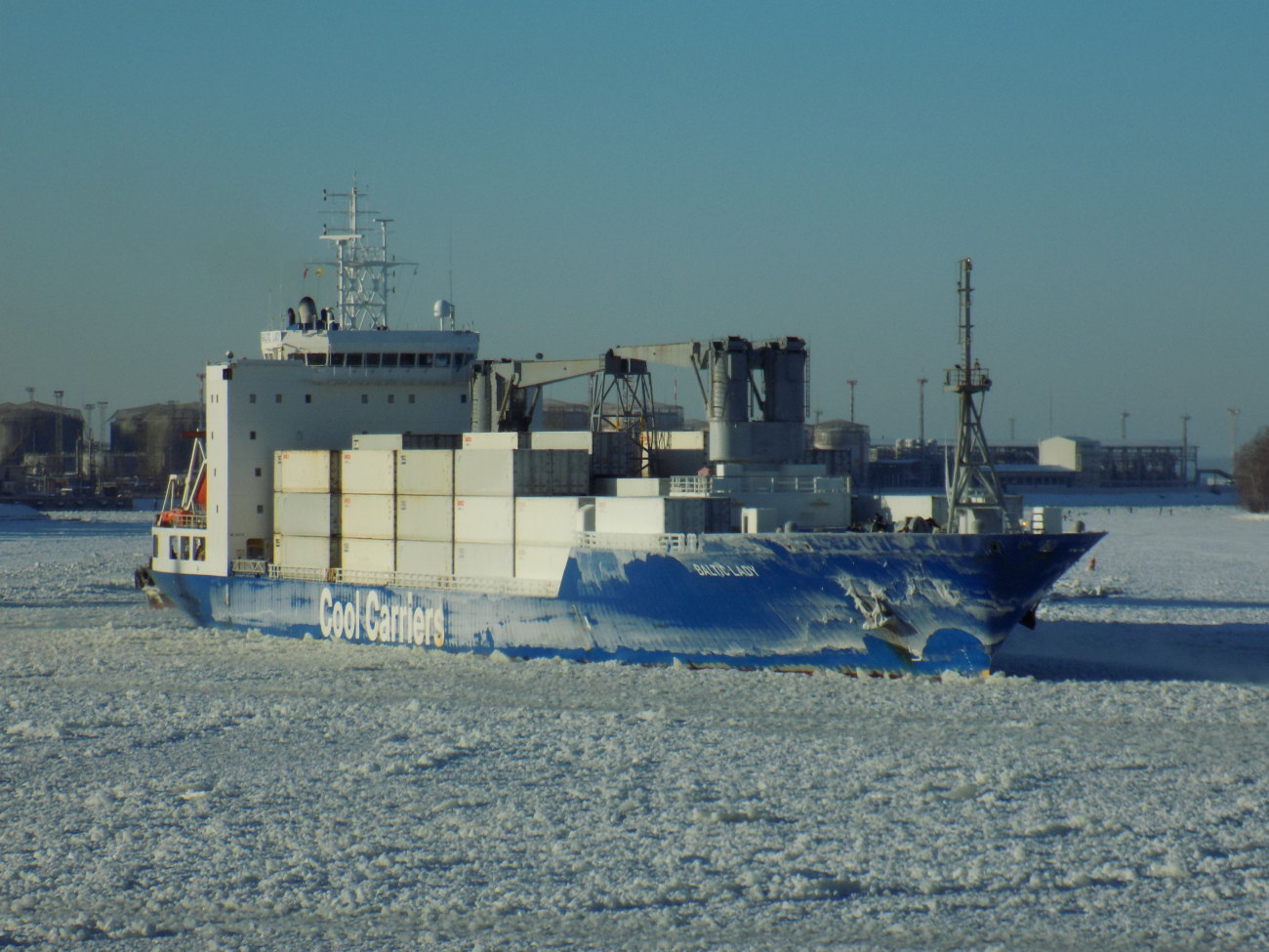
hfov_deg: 11.8
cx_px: 634
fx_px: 6159
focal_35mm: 168
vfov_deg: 8.8
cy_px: 476
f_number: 5.3
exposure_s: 1/800
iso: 80
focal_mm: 29.9
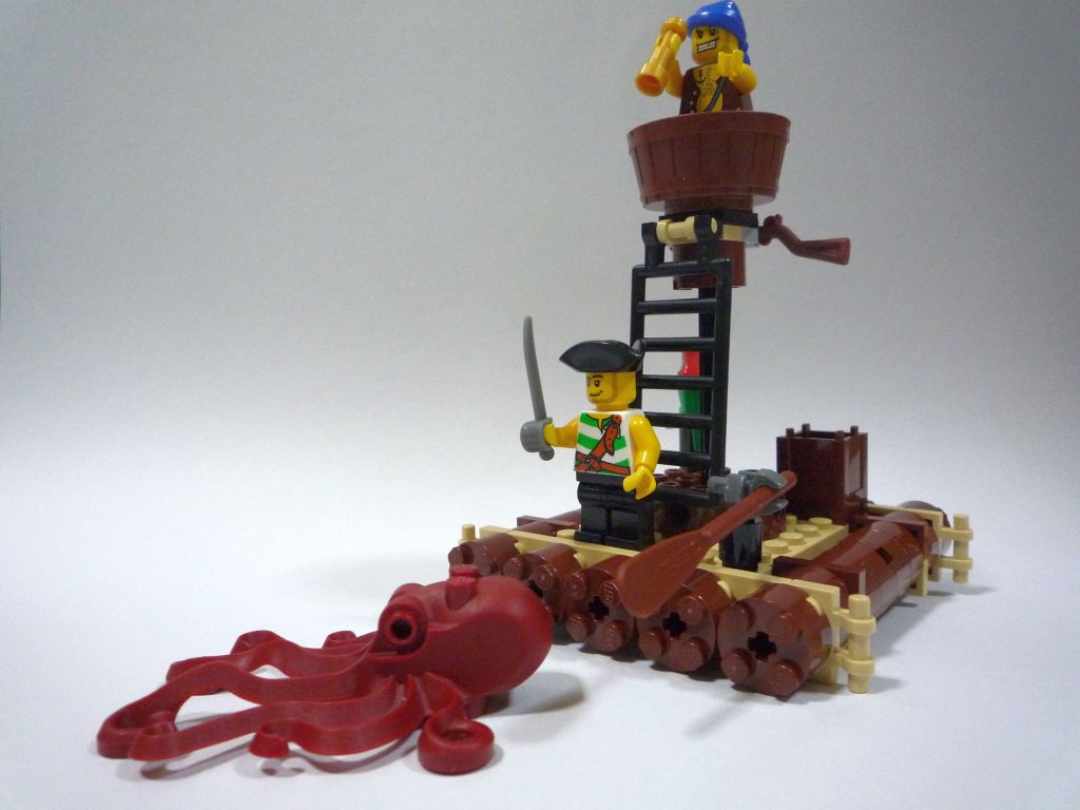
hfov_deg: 69.4
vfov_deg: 54.9
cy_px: 405
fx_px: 780
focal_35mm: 25
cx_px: 540
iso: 320
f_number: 2.8
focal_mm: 4.4
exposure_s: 1/30
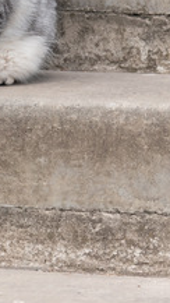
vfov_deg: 5.5
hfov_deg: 3.1
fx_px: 3167
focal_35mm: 395
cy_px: -22
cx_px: -155
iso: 200
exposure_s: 1/400
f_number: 4.5
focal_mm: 105
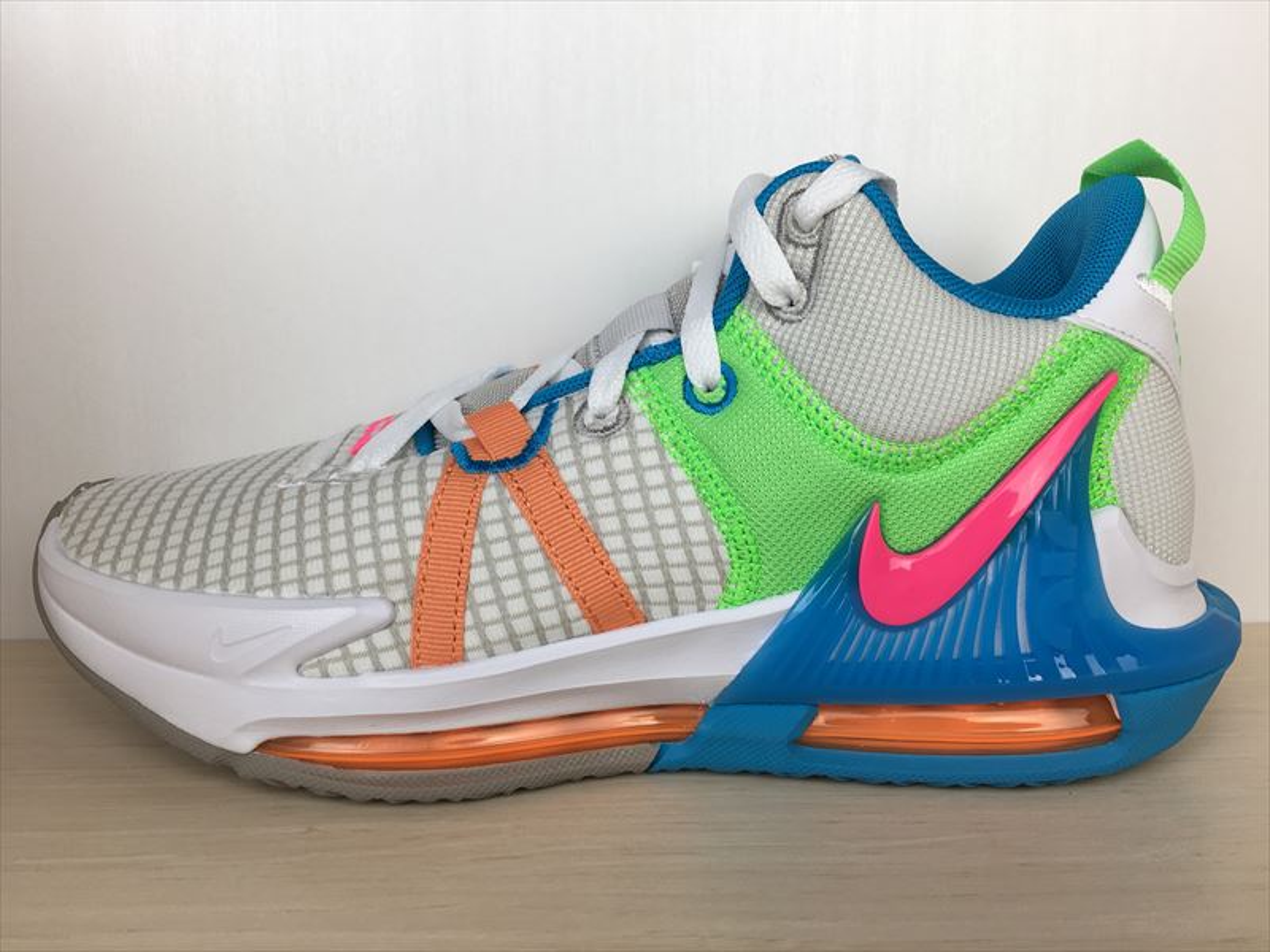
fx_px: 1064
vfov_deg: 48.2
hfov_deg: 61.7
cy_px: 476
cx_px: 635
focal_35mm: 29
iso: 25
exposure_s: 1/120
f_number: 2.2
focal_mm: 4.15
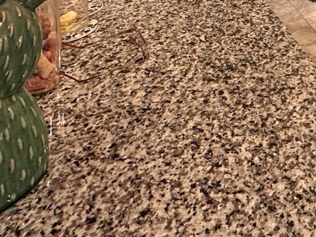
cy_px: -161
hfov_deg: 33.9
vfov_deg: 21.9
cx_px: 345
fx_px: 447
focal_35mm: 49
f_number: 2.2
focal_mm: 2.22
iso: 250
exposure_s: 1/60
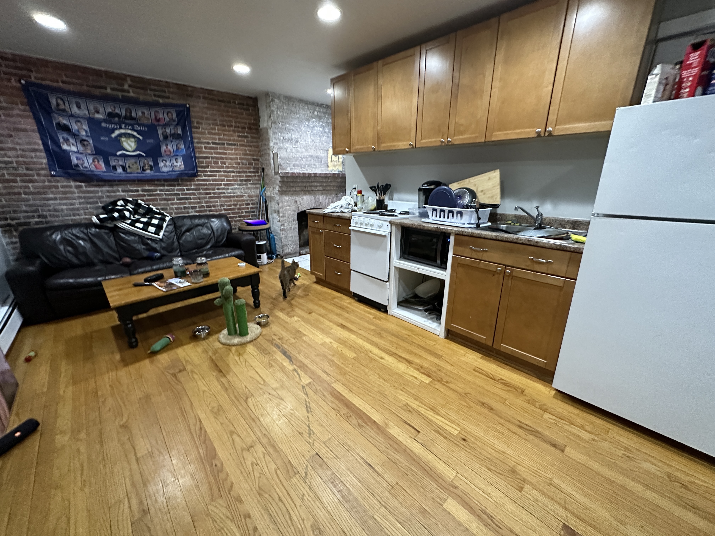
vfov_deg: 85.7
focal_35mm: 14
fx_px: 289
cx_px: 358
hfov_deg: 102.1
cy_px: 268
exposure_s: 1/60
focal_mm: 2.22
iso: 800
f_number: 2.2
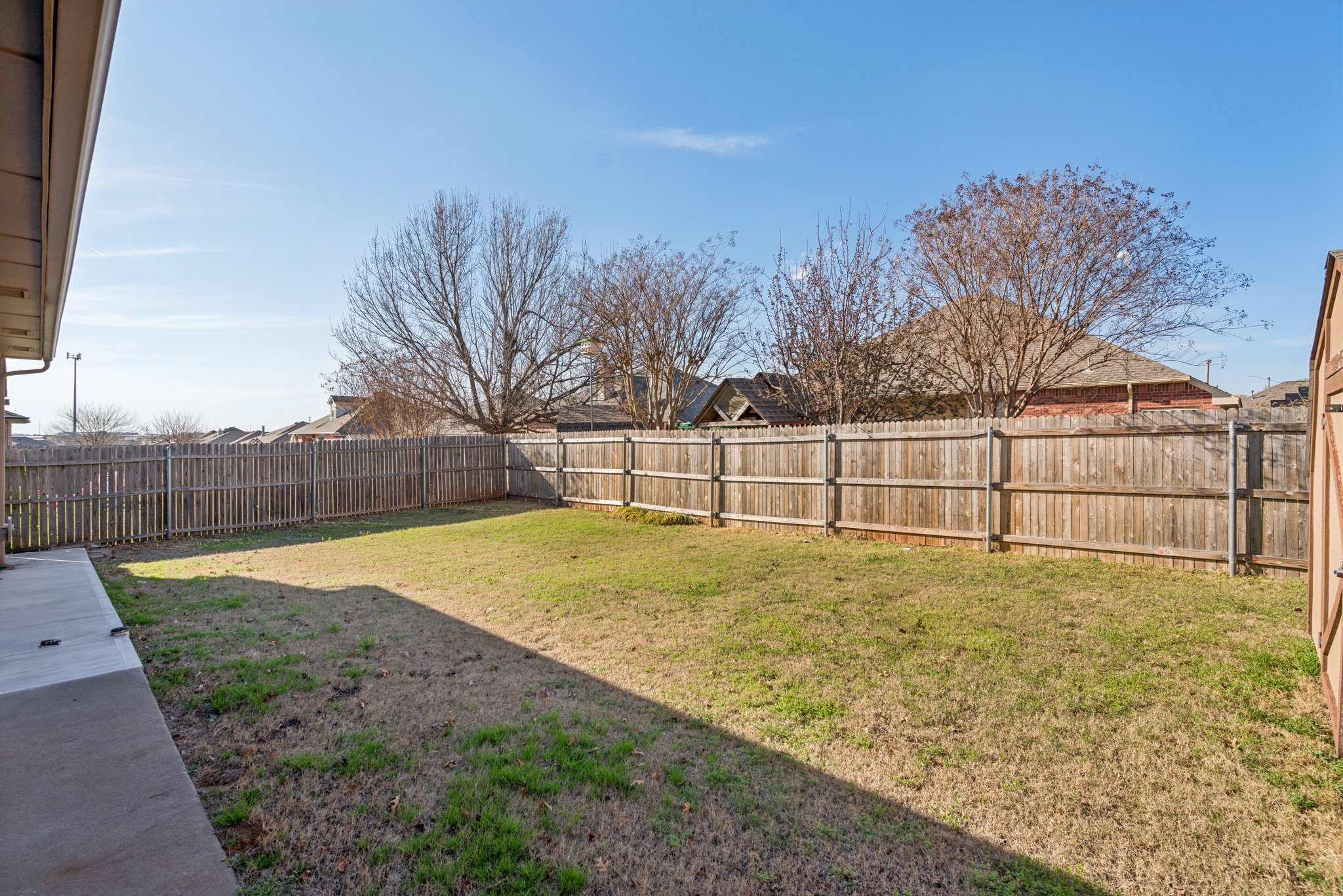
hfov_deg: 96.7
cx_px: 672
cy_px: 448
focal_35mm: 16
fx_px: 597
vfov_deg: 73.8
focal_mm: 16
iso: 200
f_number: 7.1
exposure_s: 1/500
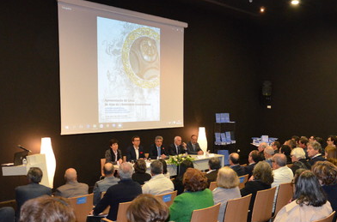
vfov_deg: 33.0
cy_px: 143
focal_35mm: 40
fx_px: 373
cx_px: 221
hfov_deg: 47.9
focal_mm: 18
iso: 3200
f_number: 3.5
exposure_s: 1/60
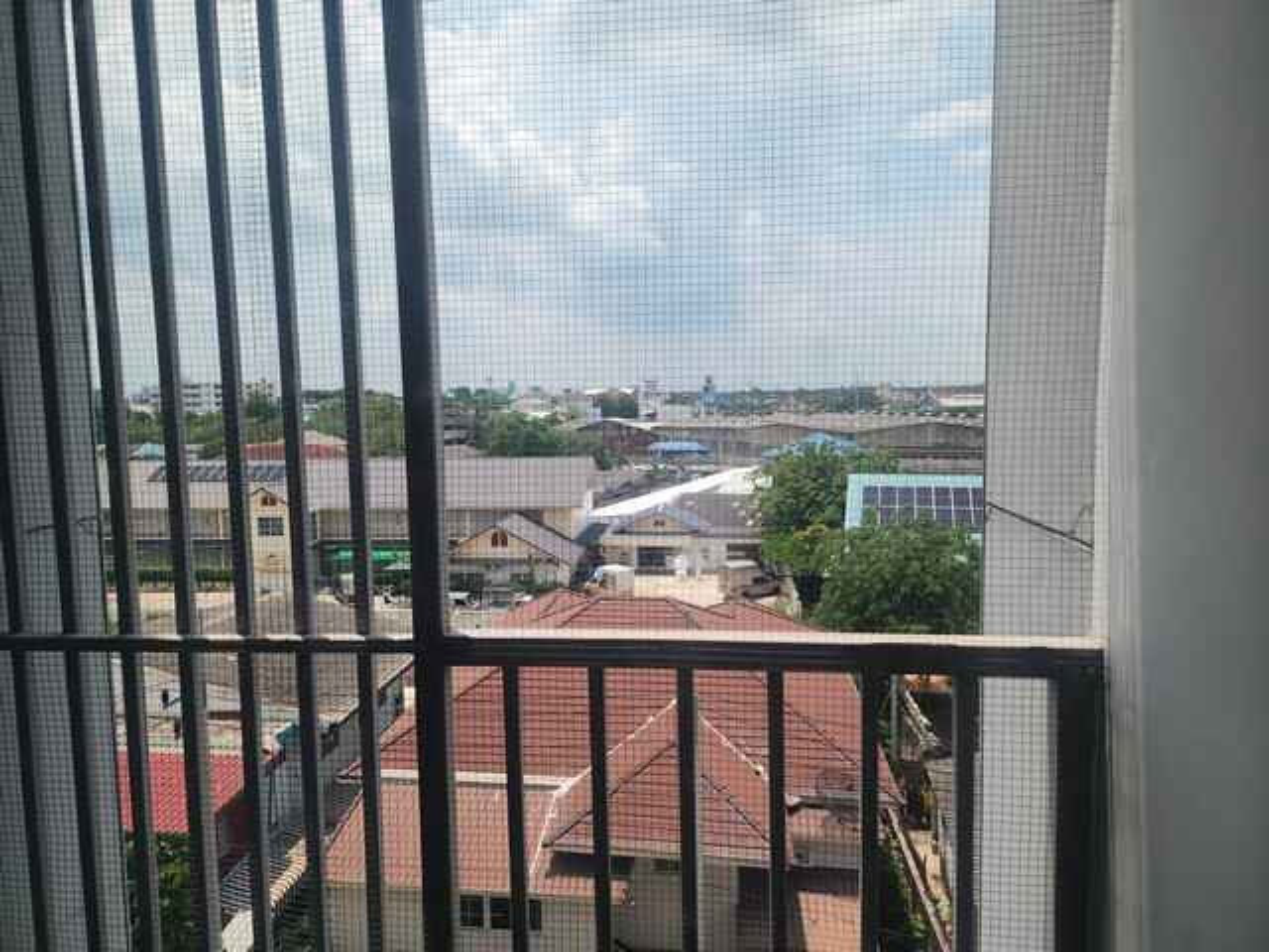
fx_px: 843
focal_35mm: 23
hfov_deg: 73.9
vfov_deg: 58.9
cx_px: 634
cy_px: 476
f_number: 1.8
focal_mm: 6.4
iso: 50
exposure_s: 1/180
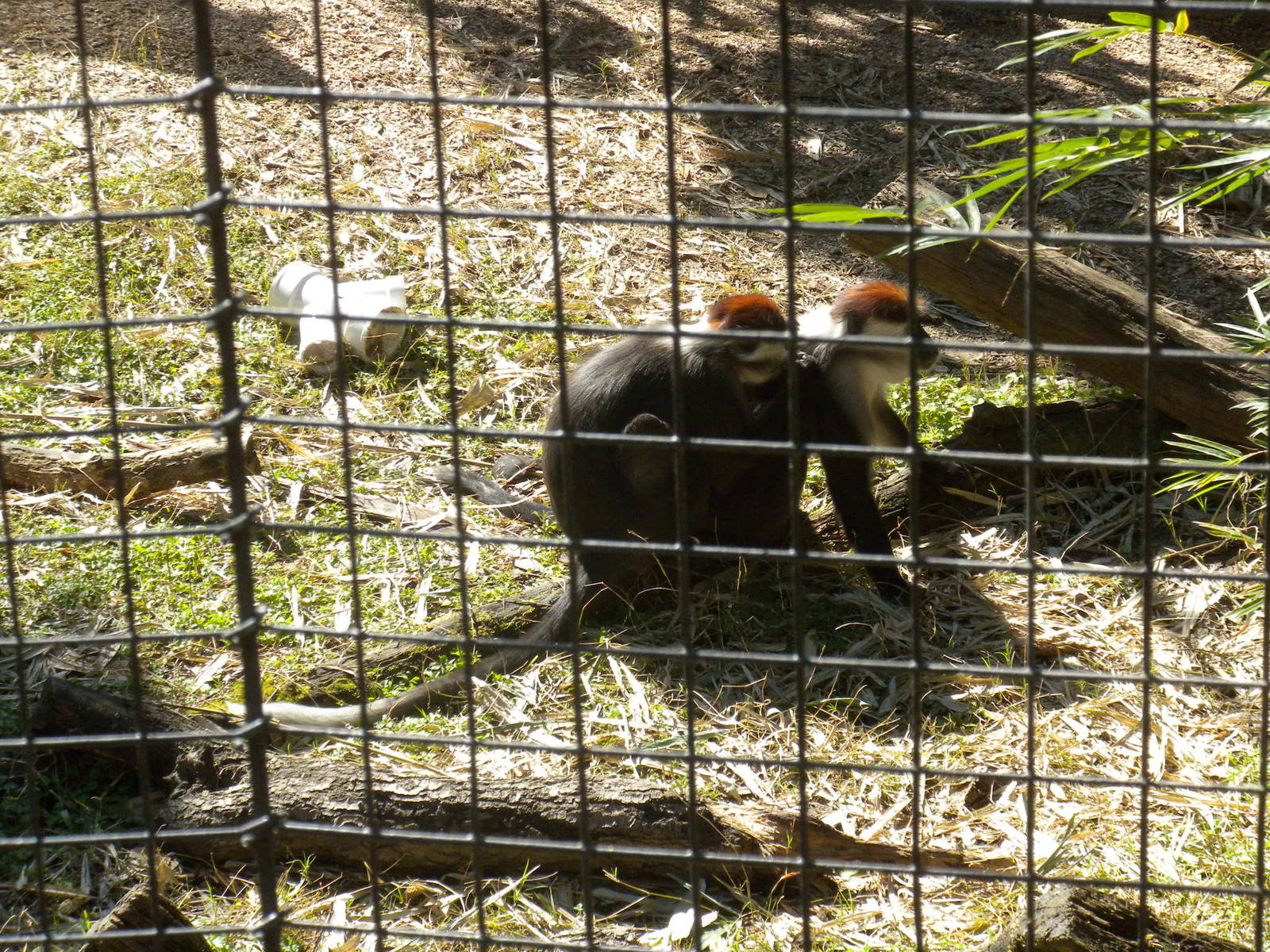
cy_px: 476
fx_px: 4366
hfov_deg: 16.6
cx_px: 635
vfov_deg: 12.5
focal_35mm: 119
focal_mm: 21
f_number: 5.1
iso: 294
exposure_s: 1/500
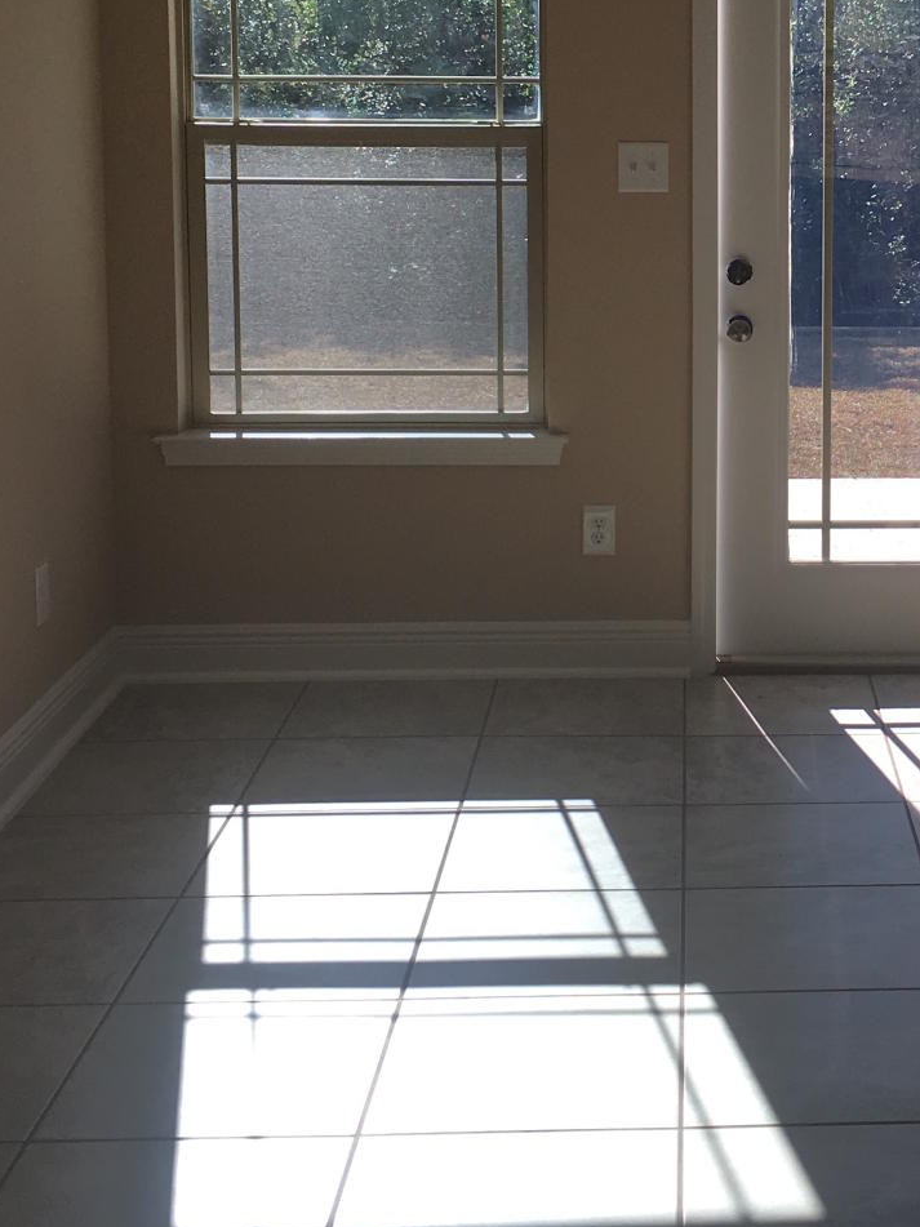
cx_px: 795
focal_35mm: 61
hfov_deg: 23.5
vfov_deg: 31.2
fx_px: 2162
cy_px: 314
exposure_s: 1/506
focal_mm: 4.15
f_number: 2.2
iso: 25
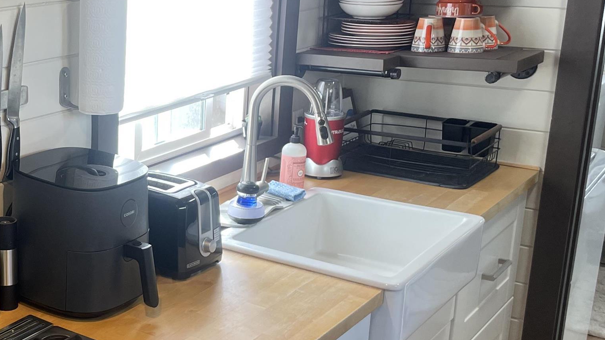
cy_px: 191
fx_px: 914
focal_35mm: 57
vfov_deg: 21.1
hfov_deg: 34.0
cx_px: 29
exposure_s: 1/120
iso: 100
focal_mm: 4.2
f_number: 1.6
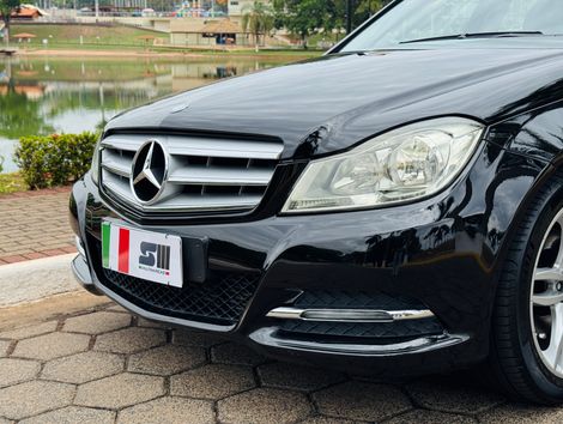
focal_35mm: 48
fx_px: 782
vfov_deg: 30.3
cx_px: 282
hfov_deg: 39.6
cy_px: 212
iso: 64
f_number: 1.78
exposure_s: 1/2959
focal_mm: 6.76
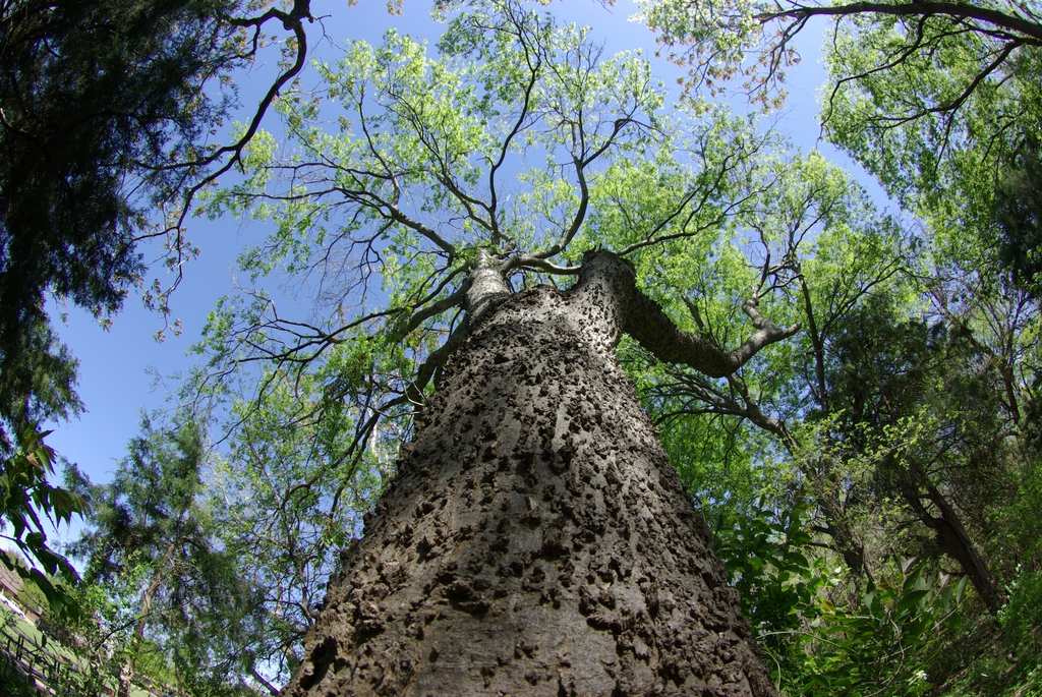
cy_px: 348
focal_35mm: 15
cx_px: 521
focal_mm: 10
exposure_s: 1/100
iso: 100
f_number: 8
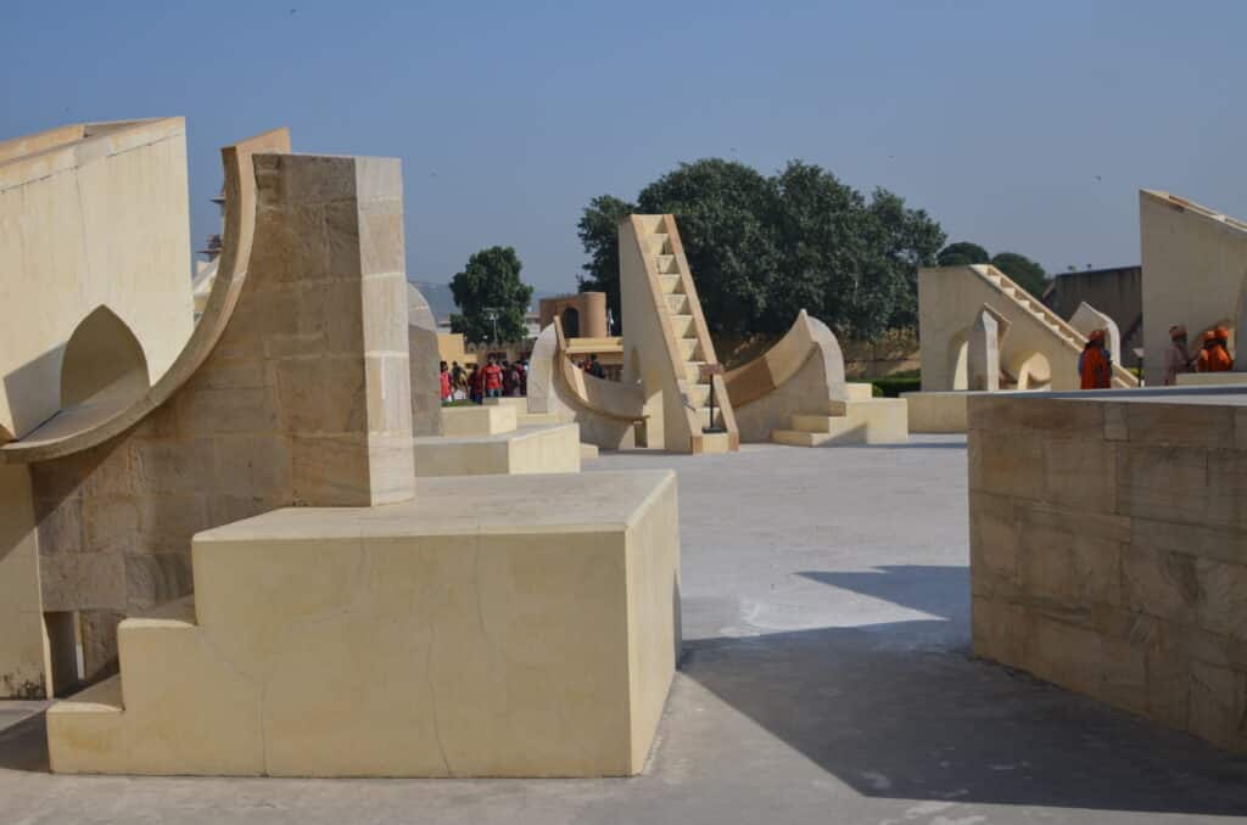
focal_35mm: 42
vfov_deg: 31.7
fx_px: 1452
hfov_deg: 46.5
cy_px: 412
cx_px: 624
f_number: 8
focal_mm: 28
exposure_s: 1/250
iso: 160
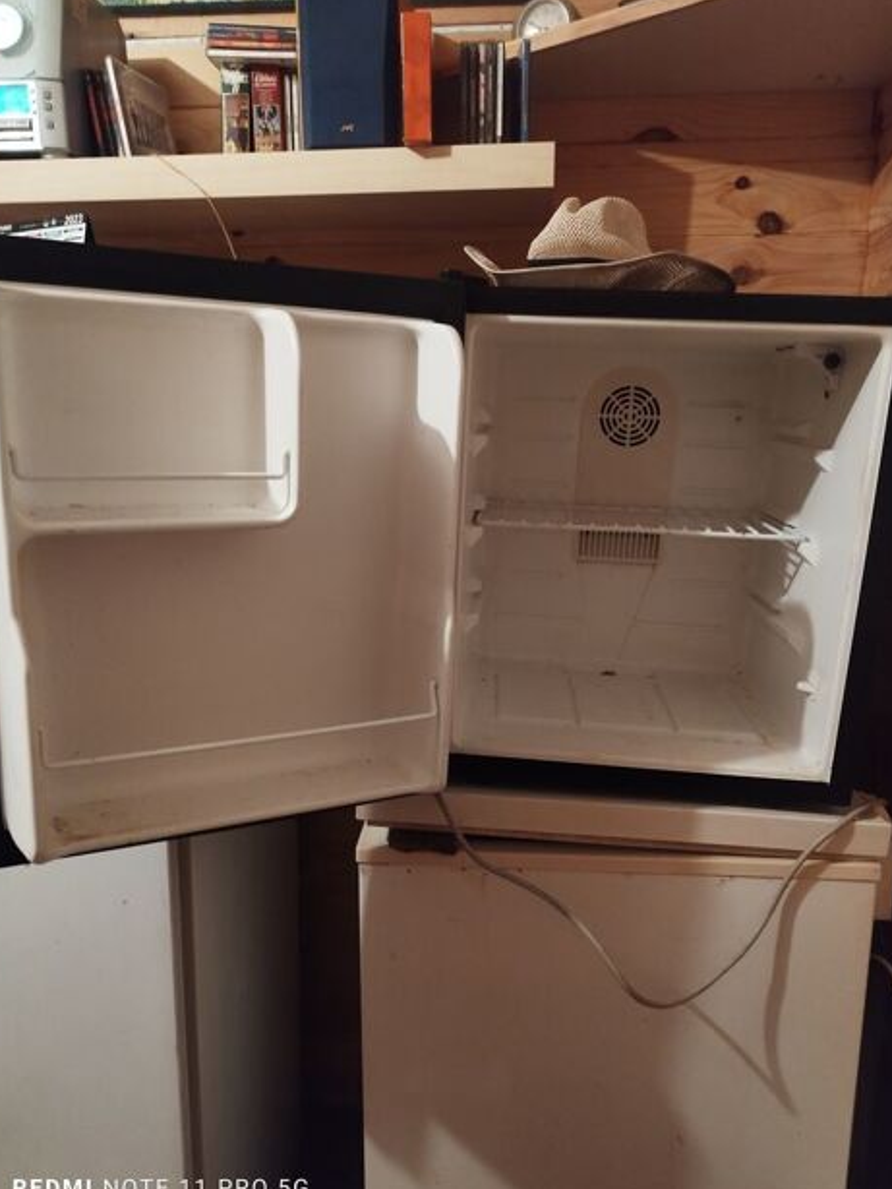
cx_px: 435
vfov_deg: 69.4
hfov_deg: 54.9
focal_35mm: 25
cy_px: 612
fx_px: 858
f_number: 1.89
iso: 2000
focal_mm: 5.89
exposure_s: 1/20
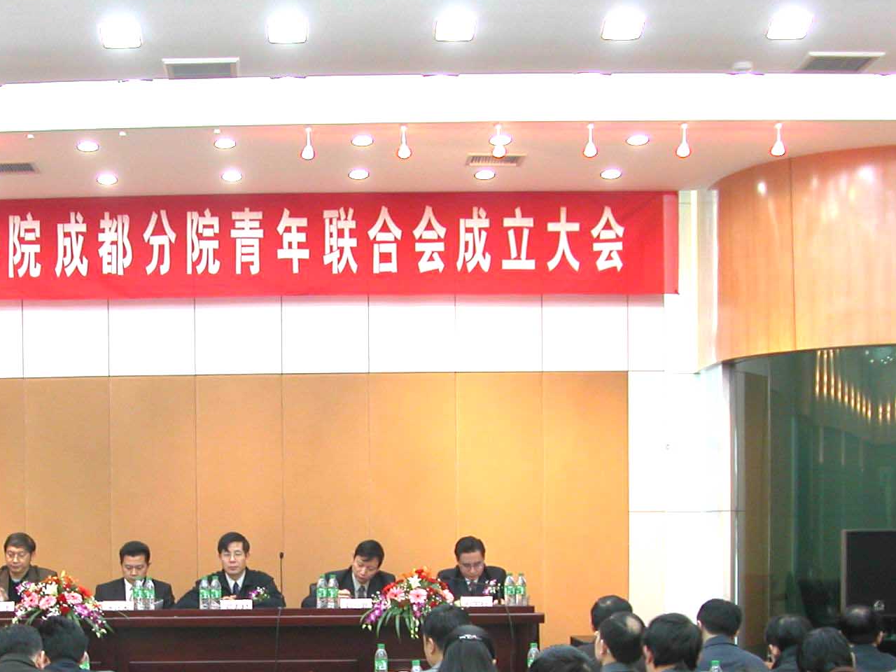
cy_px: 661
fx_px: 1812
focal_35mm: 70
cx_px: 230
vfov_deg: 20.4
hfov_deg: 27.4
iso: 100
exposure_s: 1/12.8
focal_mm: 8.9
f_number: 2.8
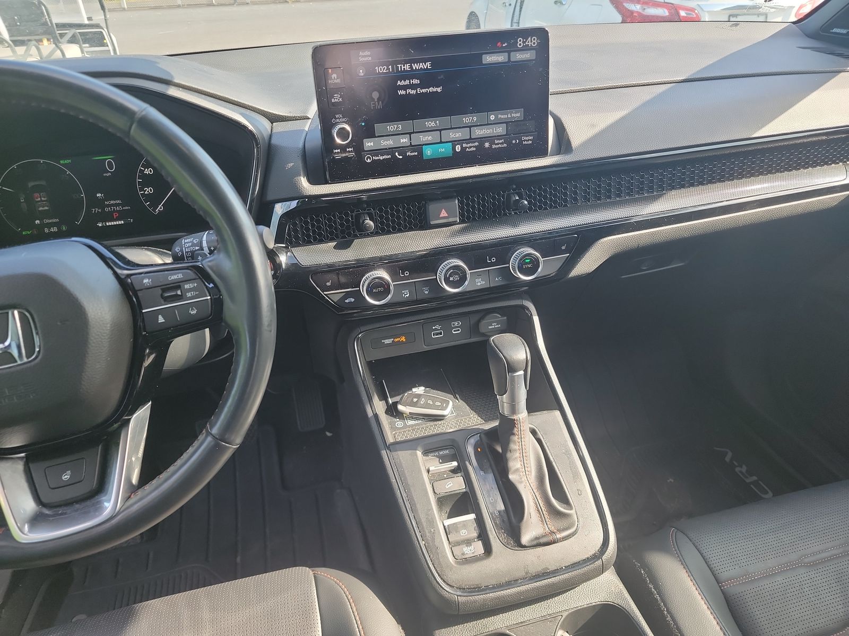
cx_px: 424
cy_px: 318
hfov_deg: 71.6
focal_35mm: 24
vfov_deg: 56.8
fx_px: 589
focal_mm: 6.7
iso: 58
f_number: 1.8
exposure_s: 1/59
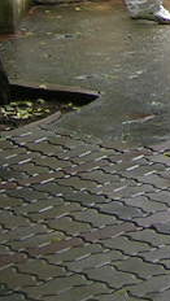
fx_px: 1342
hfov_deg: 6.7
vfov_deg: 12.1
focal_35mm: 168
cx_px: 454
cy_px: -176
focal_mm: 5.4
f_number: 2.8
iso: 50
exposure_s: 1/106
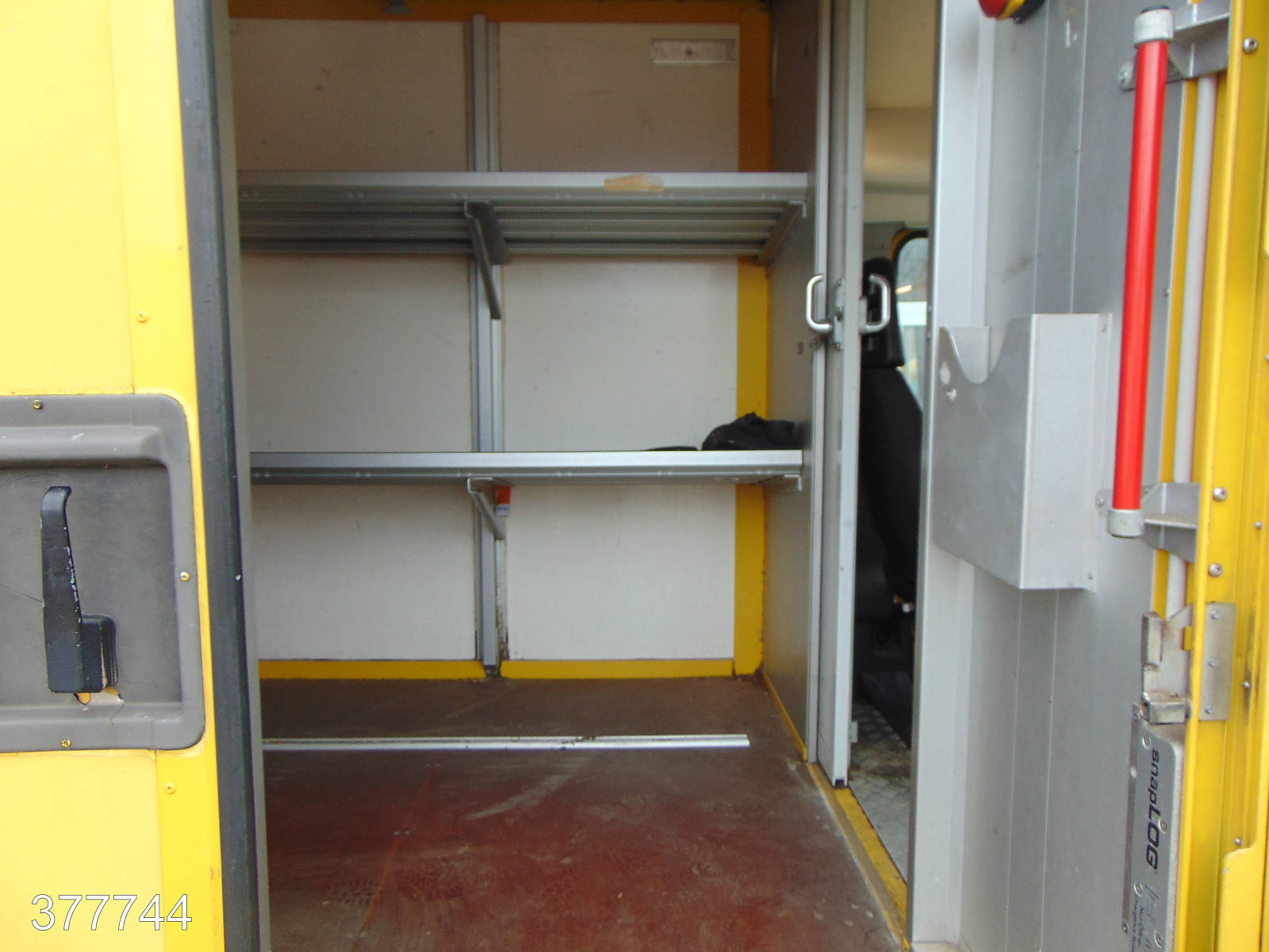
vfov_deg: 54.9
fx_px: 916
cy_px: 476
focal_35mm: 25
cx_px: 634
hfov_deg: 69.4
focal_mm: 4.5
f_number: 3
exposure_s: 1/60
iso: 80
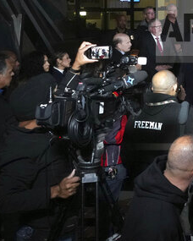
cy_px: 18
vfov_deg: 22.9
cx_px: 336
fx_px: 578
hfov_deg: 16.3
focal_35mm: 81
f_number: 5.6
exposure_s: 1/160
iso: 5000
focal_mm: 24
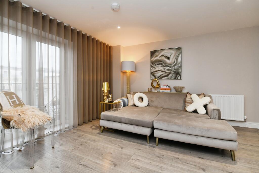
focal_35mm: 16
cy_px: 86
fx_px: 115
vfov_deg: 73.8
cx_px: 130
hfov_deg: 96.7
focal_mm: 16
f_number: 6.3
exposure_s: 1/80
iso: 800
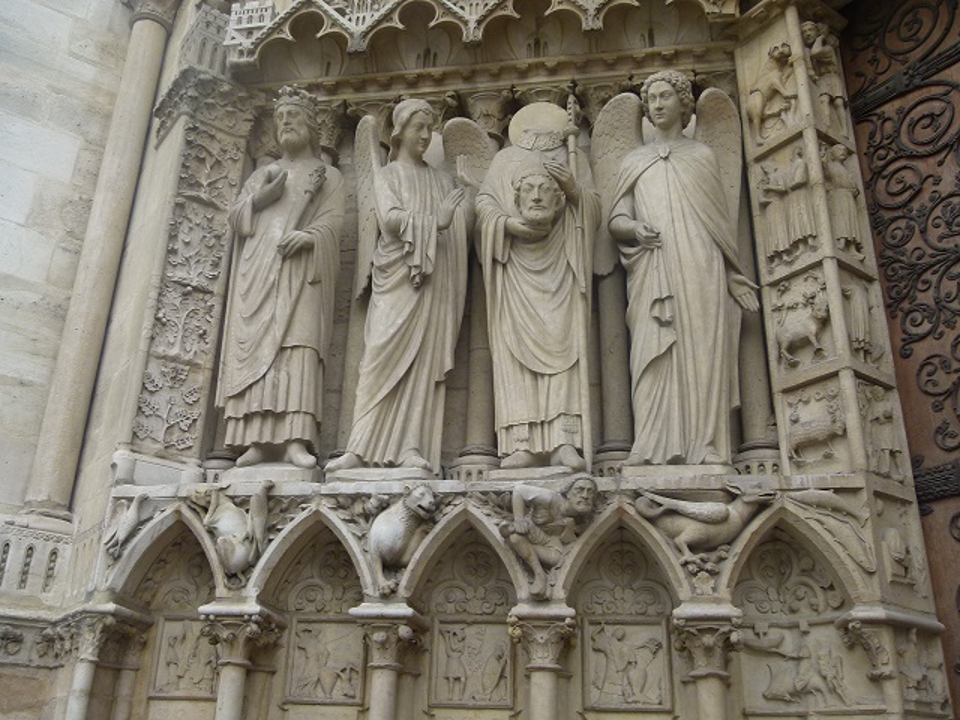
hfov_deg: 56.8
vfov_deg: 44.2
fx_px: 887
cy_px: 360
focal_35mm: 32
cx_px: 480
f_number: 3
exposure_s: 1/100
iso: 100
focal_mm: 5.8
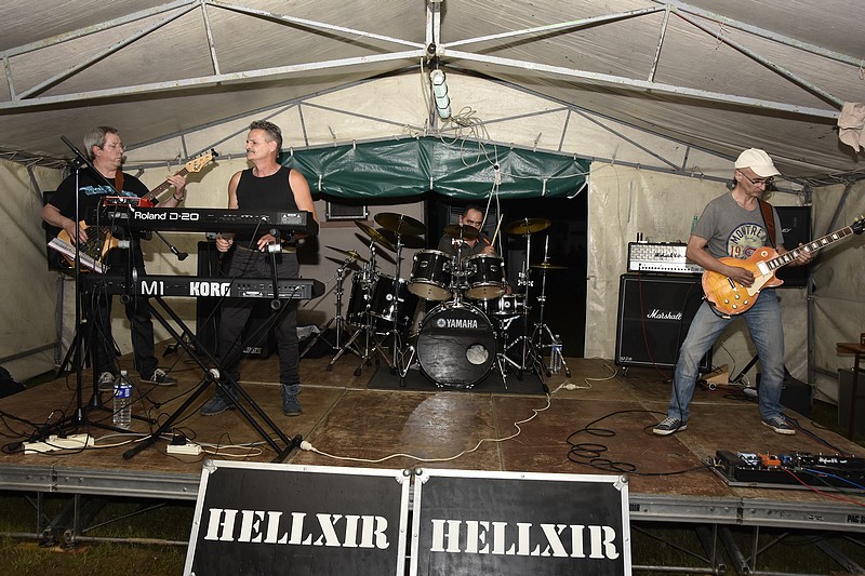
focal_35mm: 30
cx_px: 432
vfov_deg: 43.6
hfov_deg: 61.9
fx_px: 721
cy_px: 288
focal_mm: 20
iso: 400
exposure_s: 1/200
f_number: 8
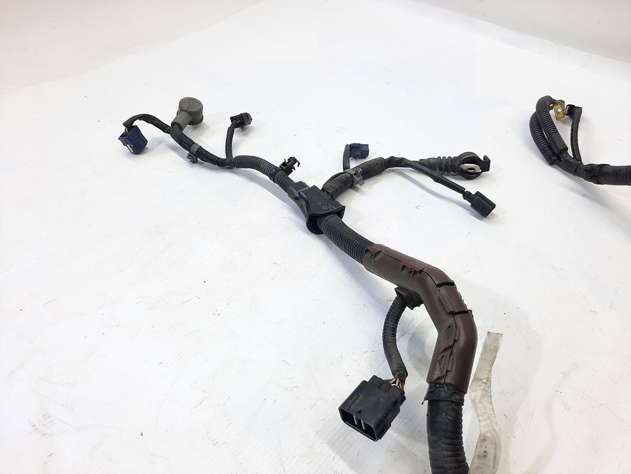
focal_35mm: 25
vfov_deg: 54.9
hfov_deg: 69.4
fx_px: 456
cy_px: 237
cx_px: 316
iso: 64
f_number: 2
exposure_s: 1/50
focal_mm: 4.6
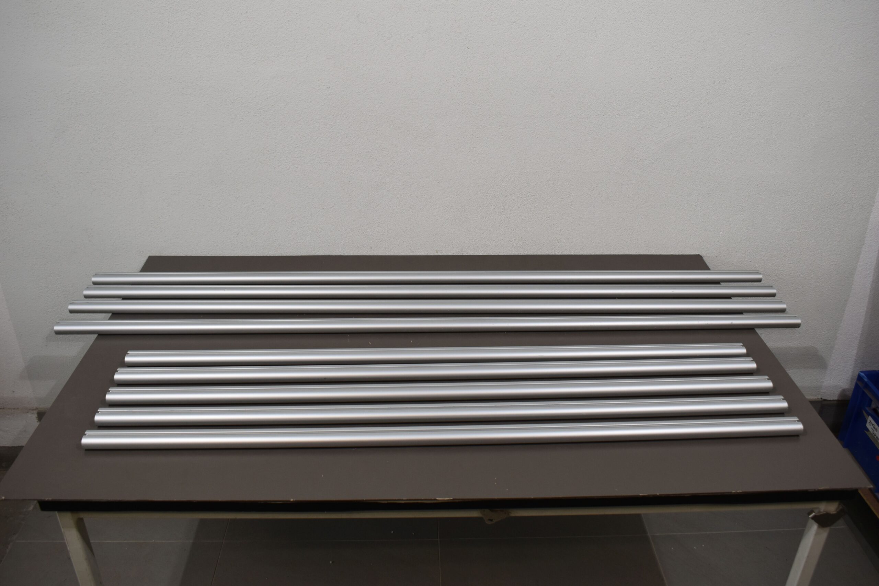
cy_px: 293
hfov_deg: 59.5
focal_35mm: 32
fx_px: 769
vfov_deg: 41.7
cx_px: 440
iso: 360
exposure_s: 1/125
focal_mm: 21
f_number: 5.6
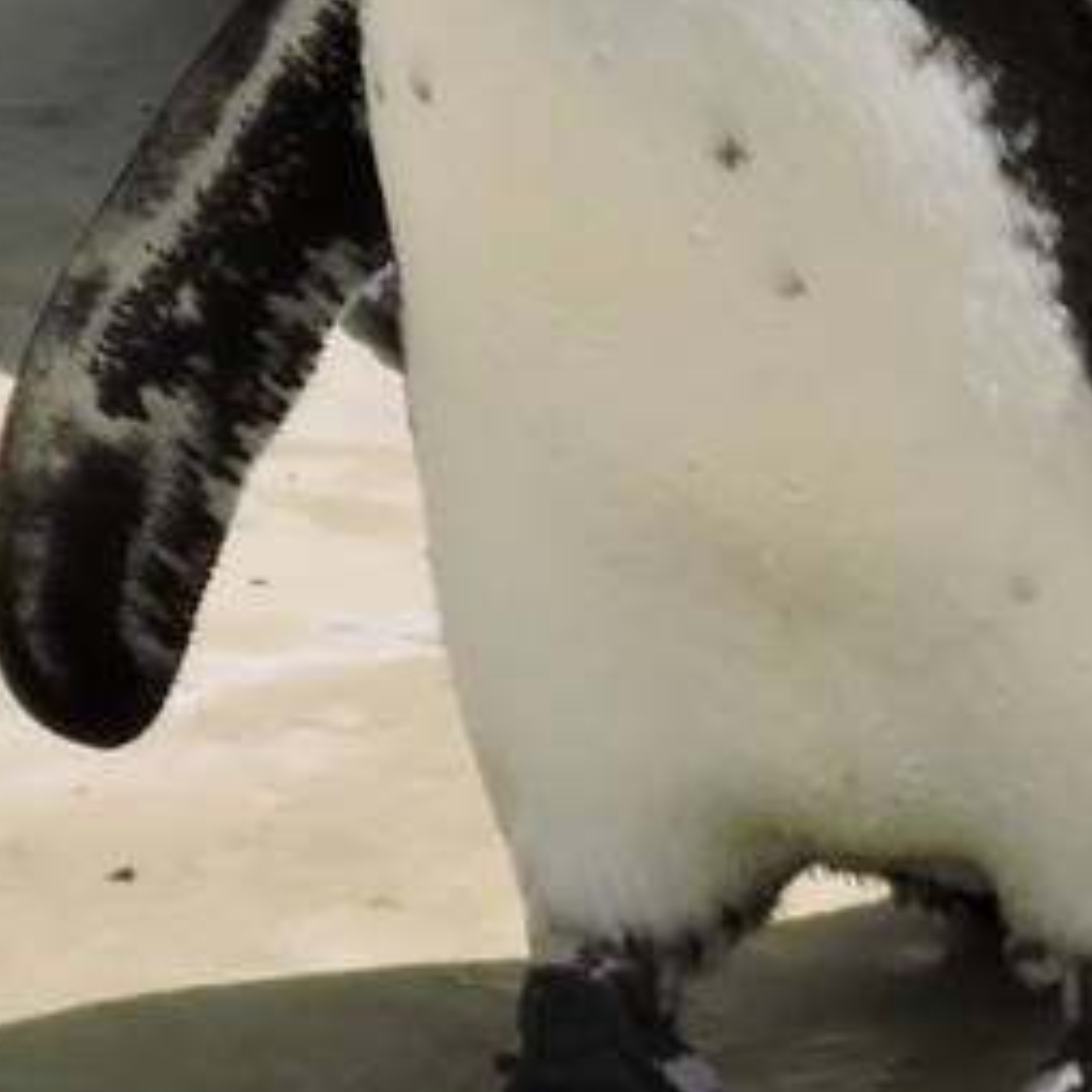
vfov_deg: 1.0
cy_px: 439
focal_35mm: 1808
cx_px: 2683
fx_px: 64528
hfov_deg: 1.0
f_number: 4.8
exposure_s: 1/800
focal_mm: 58
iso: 100
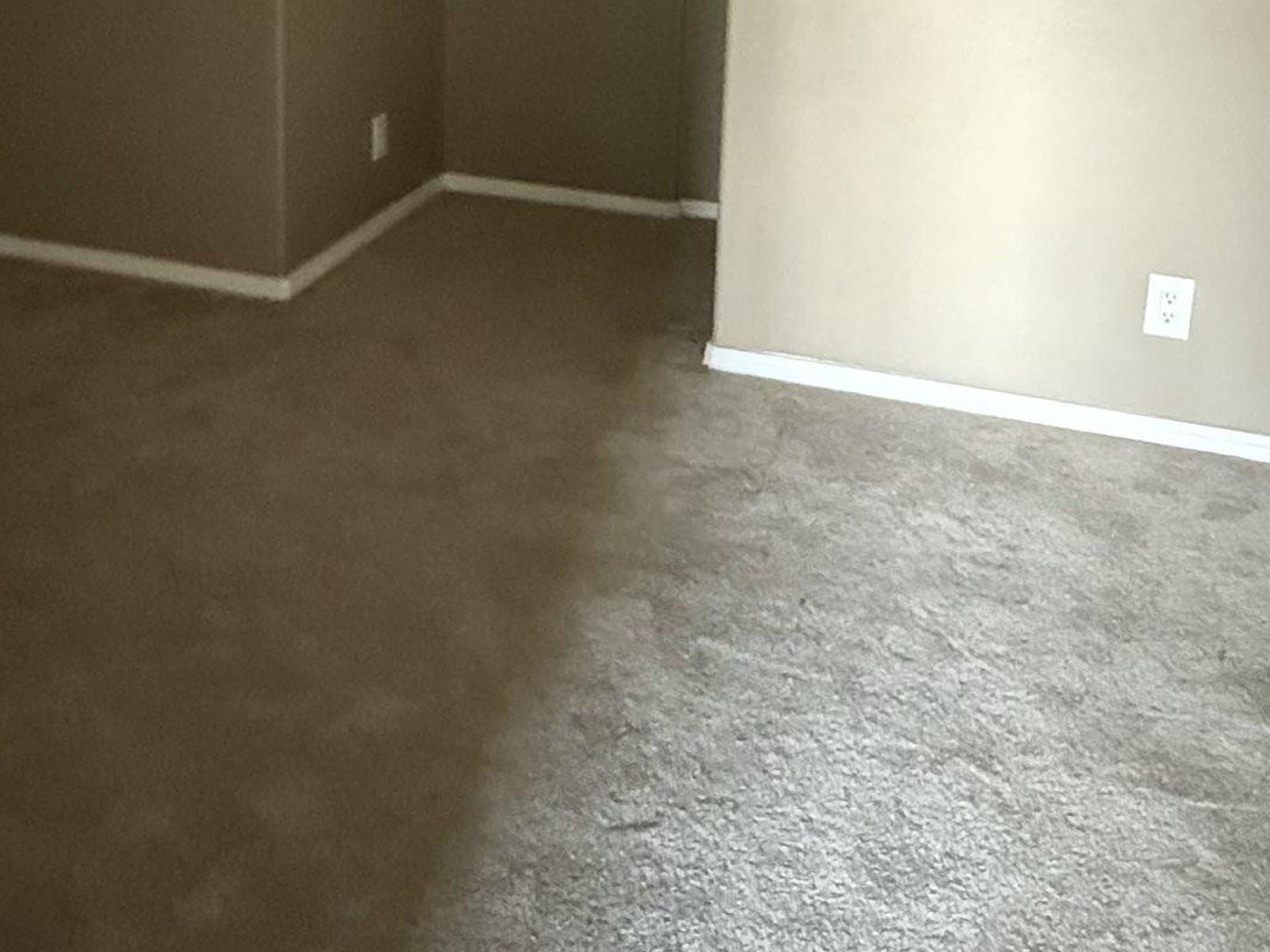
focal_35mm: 40
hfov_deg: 46.3
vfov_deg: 33.0
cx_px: 457
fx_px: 1467
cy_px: 2
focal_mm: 2.22
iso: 1600
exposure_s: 1/40
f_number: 2.2
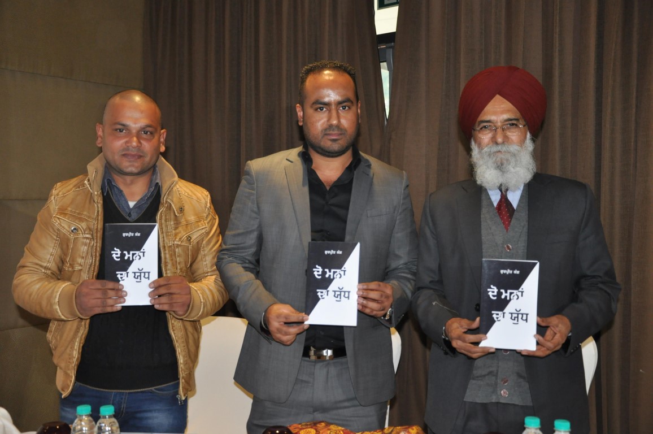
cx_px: 326
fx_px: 761
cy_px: 217
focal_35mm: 42
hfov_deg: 46.4
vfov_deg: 31.8
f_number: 4
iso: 800
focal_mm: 28
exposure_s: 1/60
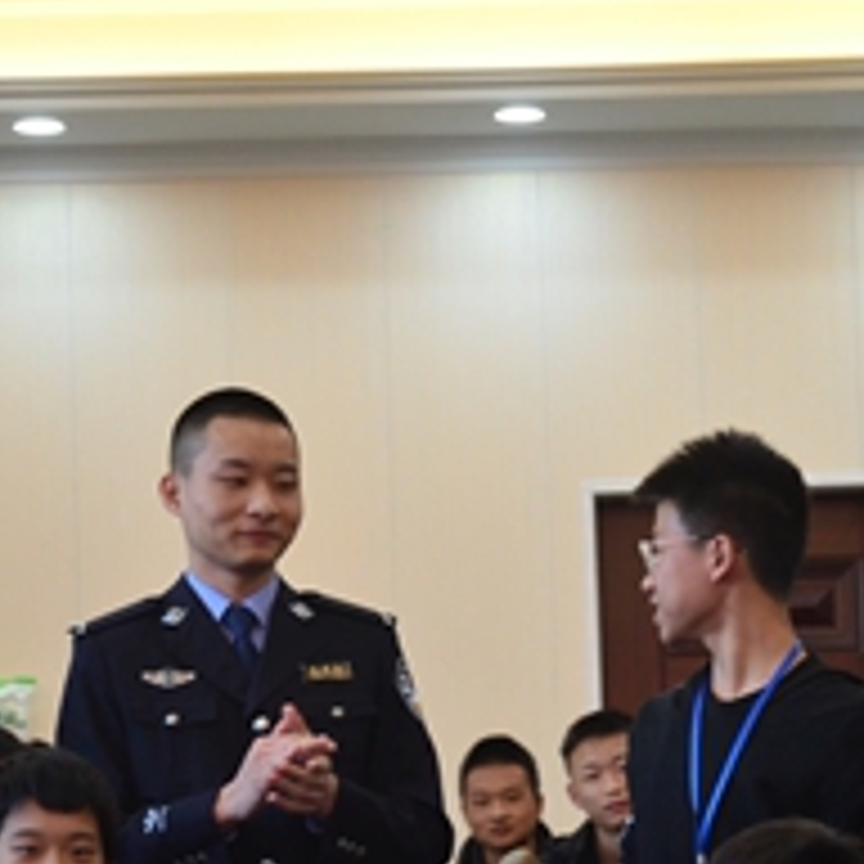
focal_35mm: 205
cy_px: 520
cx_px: 585
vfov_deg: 8.5
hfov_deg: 8.5
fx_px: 5789
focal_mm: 62
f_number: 5.3
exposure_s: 1/160
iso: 1250
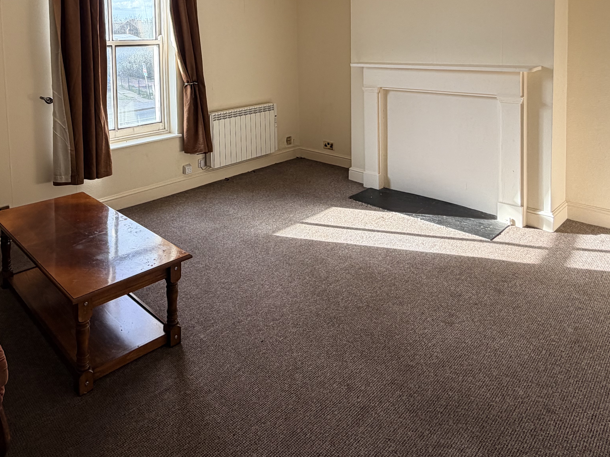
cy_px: 64
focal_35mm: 26
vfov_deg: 48.6
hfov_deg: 65.7
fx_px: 458
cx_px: 209
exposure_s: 1/131
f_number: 2.2
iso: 40
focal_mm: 2.22
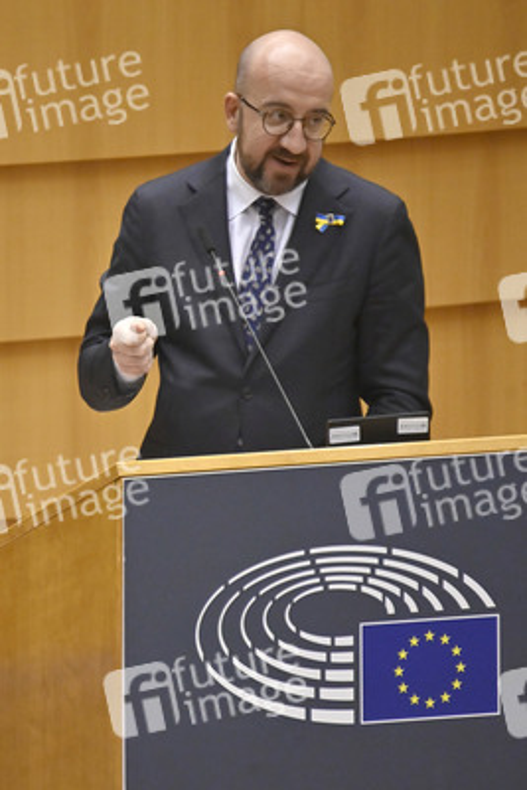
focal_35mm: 500
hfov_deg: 2.8
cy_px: 395
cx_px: 264
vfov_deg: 4.1
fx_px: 10969
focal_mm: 500
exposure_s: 1/400
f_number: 6.3
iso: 3200
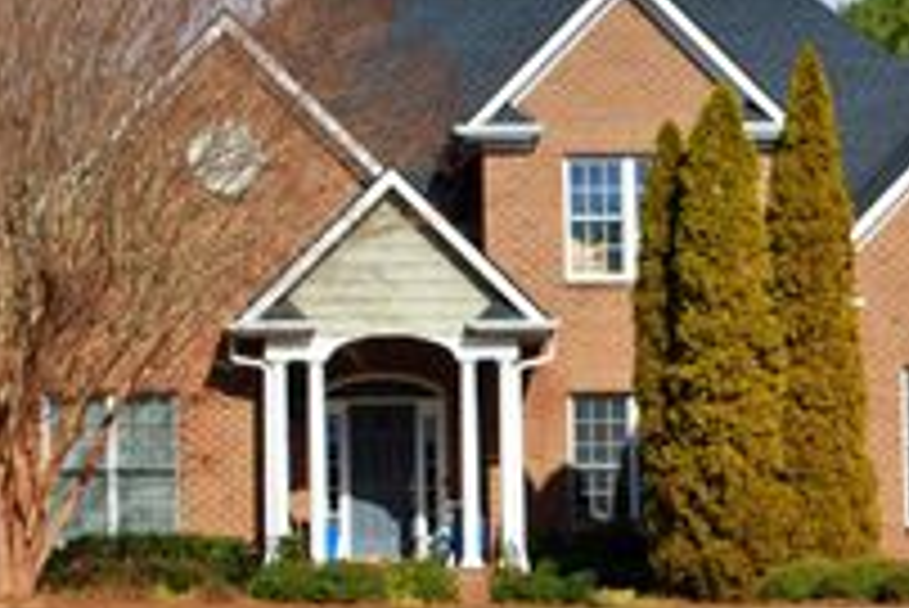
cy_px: 272
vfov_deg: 7.1
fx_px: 4877
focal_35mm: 193
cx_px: 652
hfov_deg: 10.6
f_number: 9
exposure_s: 1/320
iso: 100
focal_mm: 52
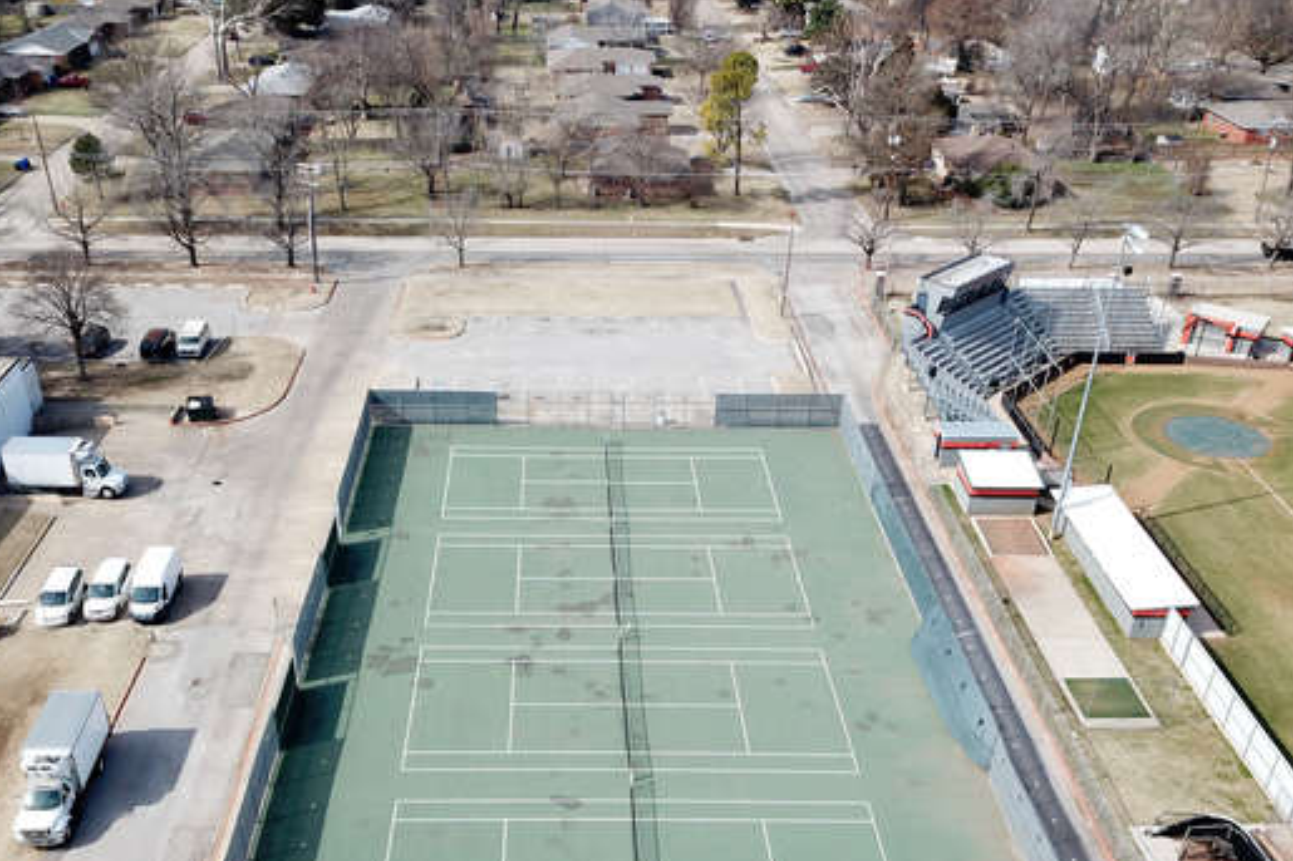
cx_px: 604
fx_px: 1257
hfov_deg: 54.4
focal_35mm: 35
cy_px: 582
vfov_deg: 37.4
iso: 100
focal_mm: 4.73
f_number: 2.2
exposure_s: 1/921
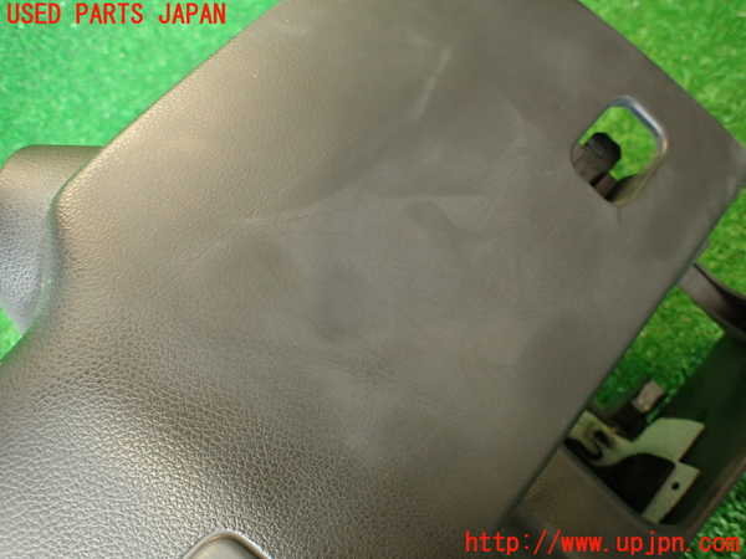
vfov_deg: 54.9
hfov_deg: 69.4
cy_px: 280
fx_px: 539
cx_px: 373
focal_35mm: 25
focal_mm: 4.5
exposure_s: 1/30
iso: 320
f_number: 2
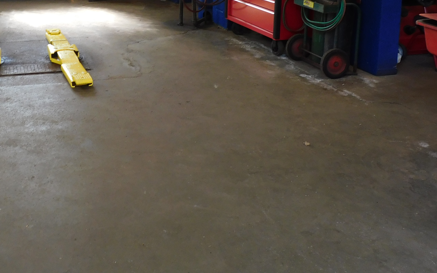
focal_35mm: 46
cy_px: 3
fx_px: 548
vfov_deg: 26.6
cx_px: 93
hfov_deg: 41.7
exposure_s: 1/40
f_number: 3.3
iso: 125
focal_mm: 4.3
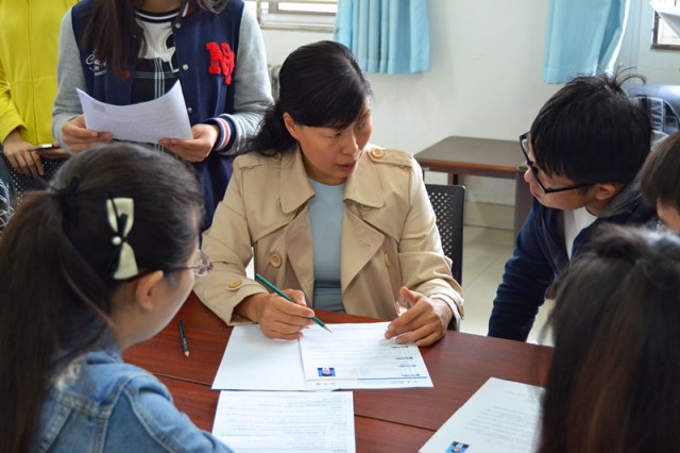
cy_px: 226
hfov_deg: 35.1
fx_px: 1076
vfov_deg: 23.8
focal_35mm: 57
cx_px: 340
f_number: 4.8
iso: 1600
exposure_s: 1/100
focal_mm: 38
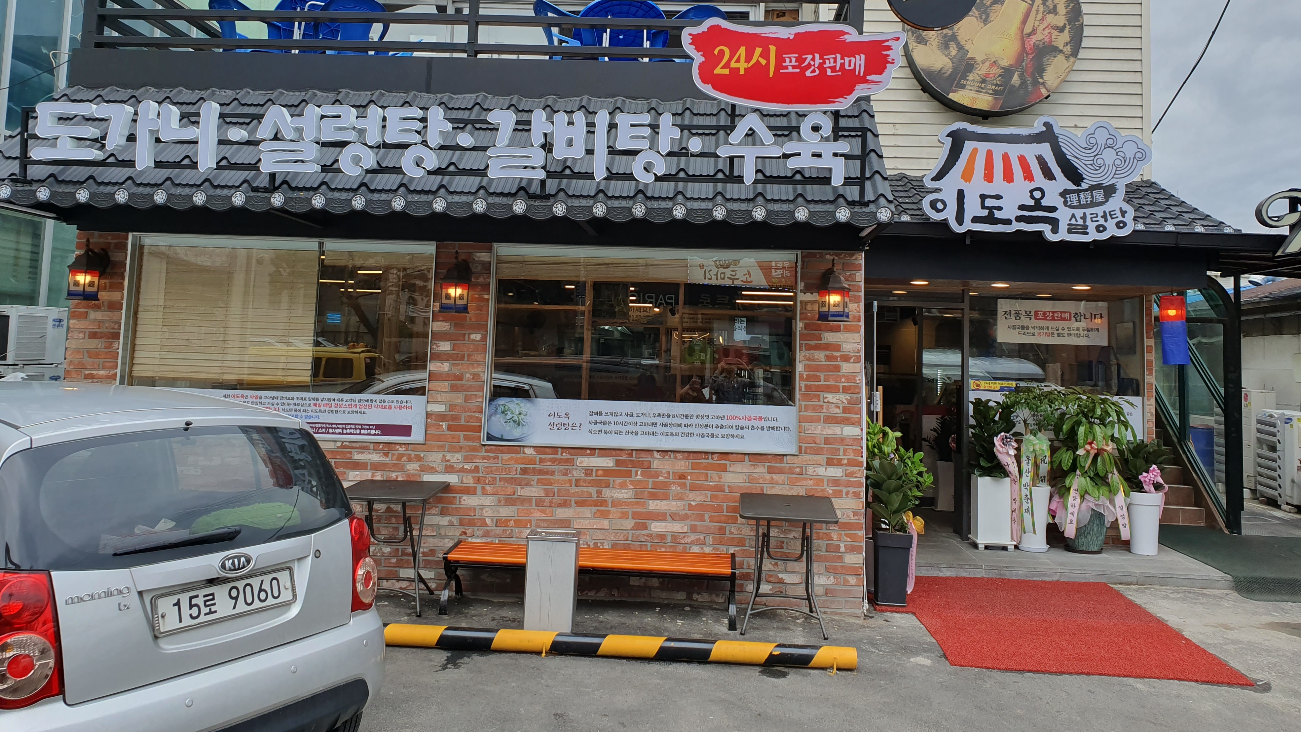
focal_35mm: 29
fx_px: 1000
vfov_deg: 39.9
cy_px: 279
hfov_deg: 66.1
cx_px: 665
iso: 50
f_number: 2.4
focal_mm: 4.32
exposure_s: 1/415
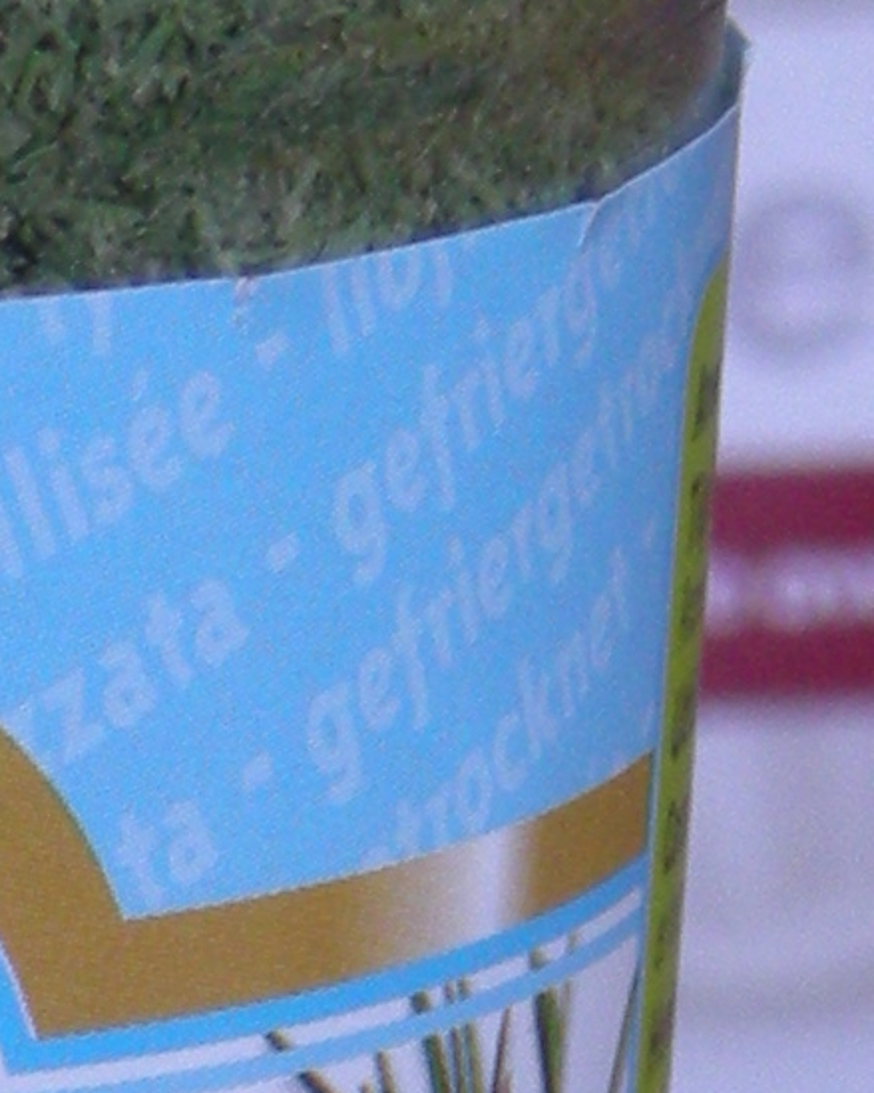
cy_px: 2088
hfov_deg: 2.7
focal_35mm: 574
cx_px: -575
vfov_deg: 3.3
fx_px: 18565
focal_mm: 17.1
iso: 140
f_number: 4.7
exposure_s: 1/58
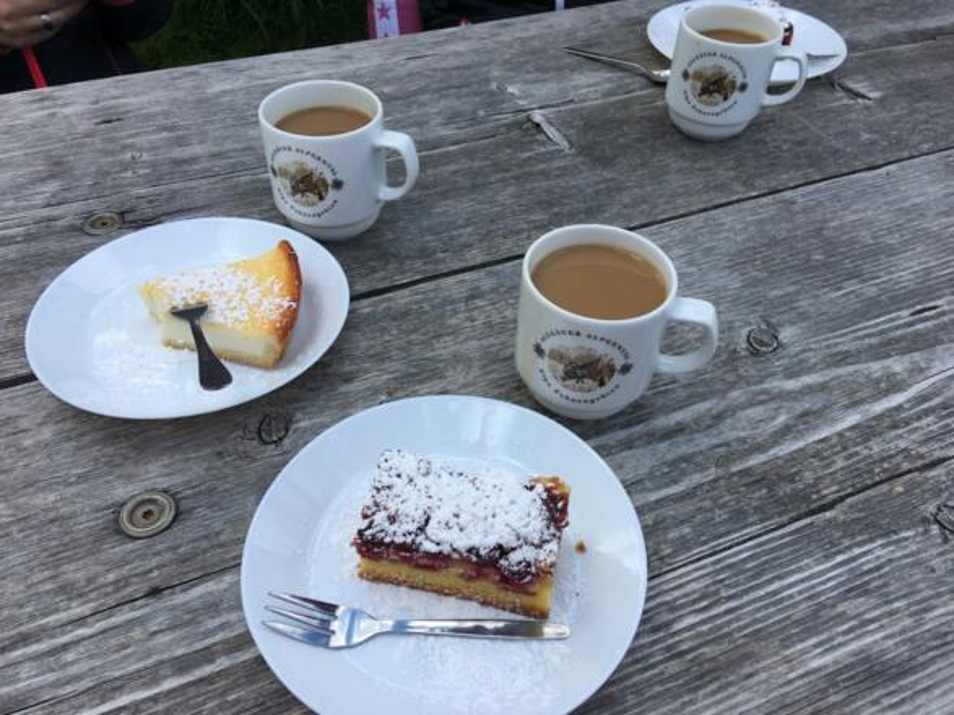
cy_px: 358
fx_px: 799
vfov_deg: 48.2
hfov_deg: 61.7
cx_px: 477
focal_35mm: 29
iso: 25
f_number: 2.2
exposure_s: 1/1261
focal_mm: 4.15
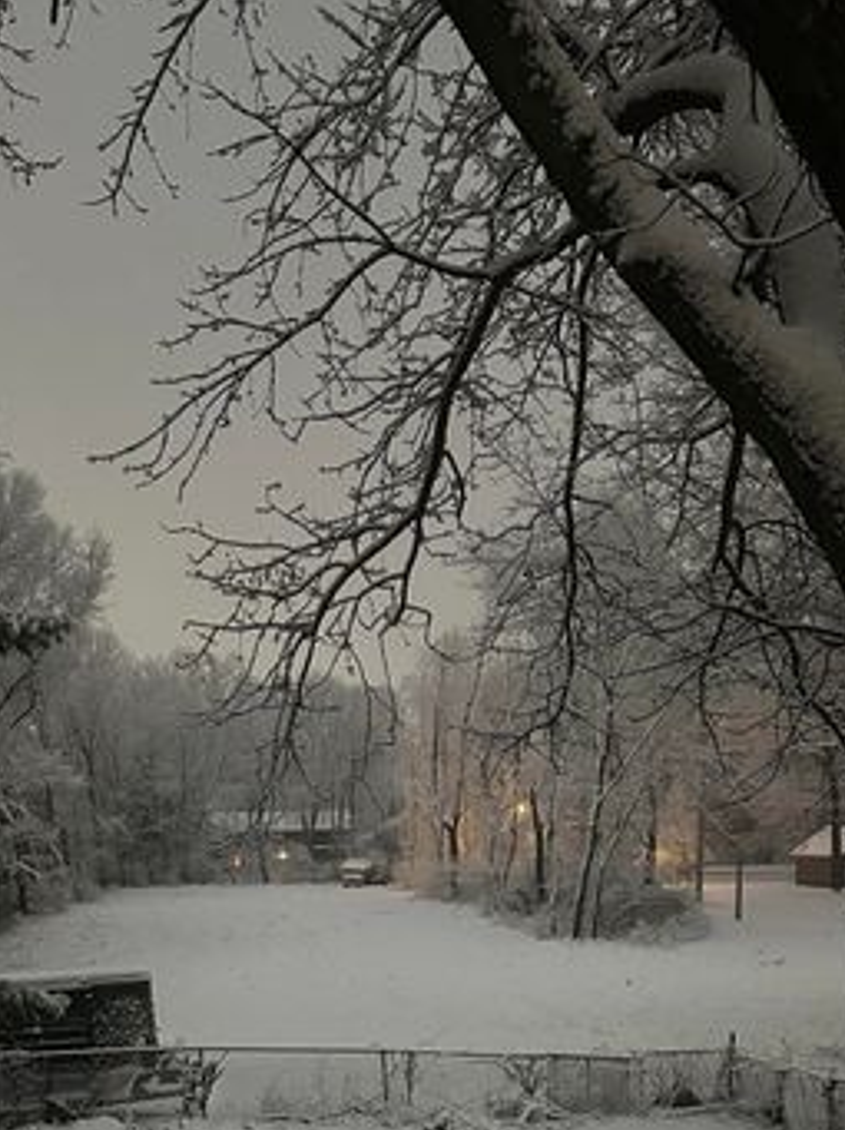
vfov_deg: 37.5
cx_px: 315
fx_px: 1533
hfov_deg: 30.7
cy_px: 1039
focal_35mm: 47
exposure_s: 1/30
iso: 1600
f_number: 1.78
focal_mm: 6.86
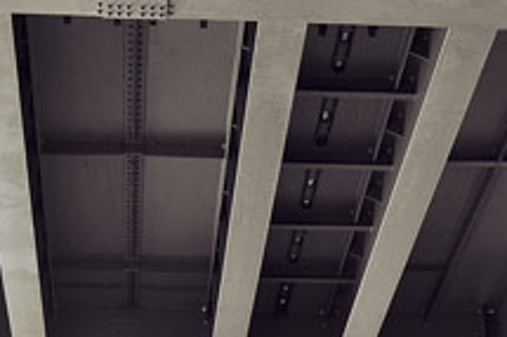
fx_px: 1335
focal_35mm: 95
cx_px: 198
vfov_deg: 14.3
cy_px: 276
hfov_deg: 21.5
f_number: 8
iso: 160
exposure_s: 1/30
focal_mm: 17
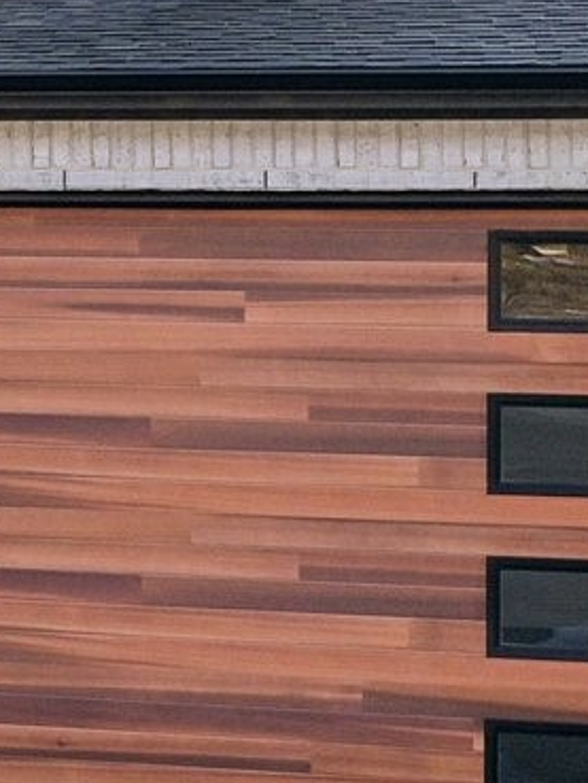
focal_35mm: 160
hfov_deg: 8.7
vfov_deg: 12.1
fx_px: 3622
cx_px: -641
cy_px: -77
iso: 400
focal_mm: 30
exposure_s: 1/500
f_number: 8
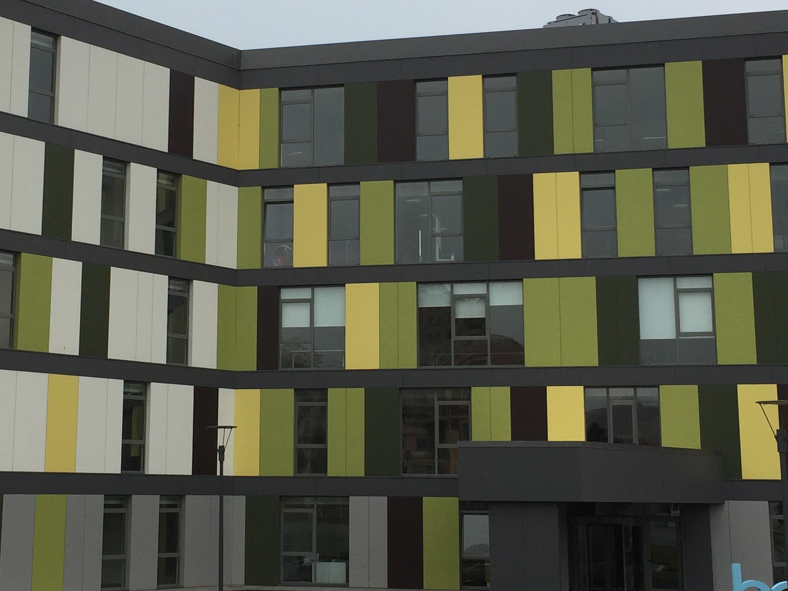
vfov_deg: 23.2
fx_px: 1434
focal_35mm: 63
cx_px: 306
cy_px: 218
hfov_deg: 30.6
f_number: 2.2
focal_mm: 4.15
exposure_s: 1/2083
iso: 32
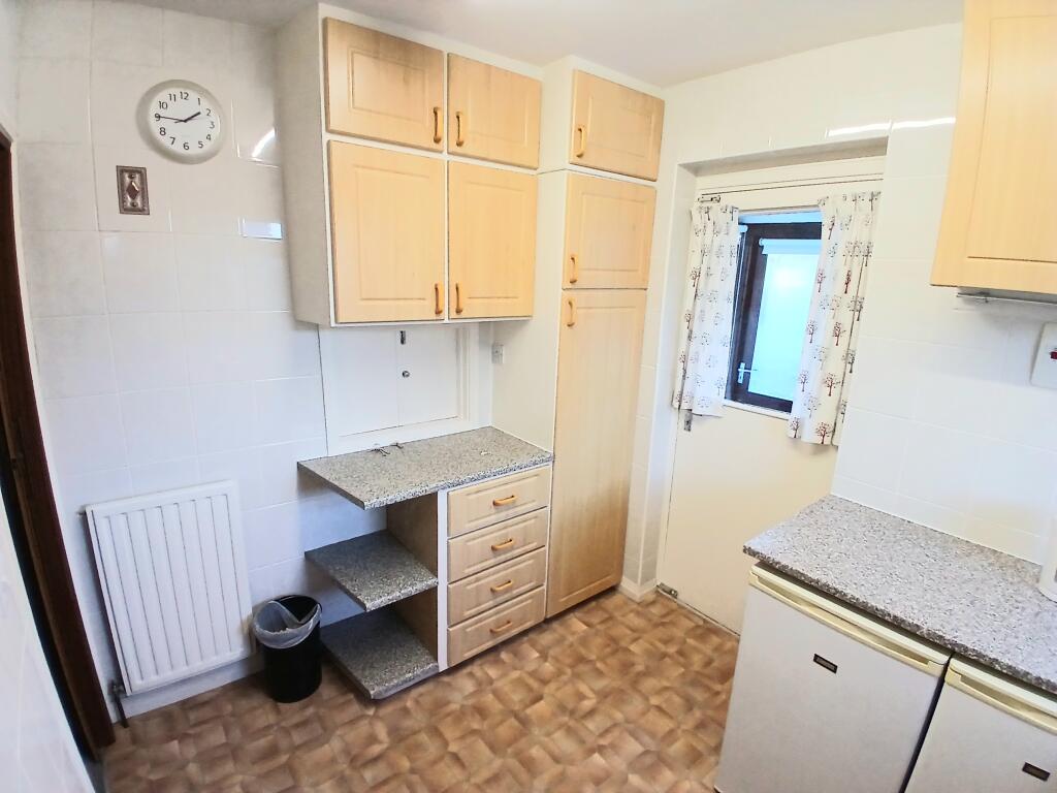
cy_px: 396
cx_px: 528
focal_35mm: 17
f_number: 2.2
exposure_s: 1/33.3
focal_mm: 1.4
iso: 100
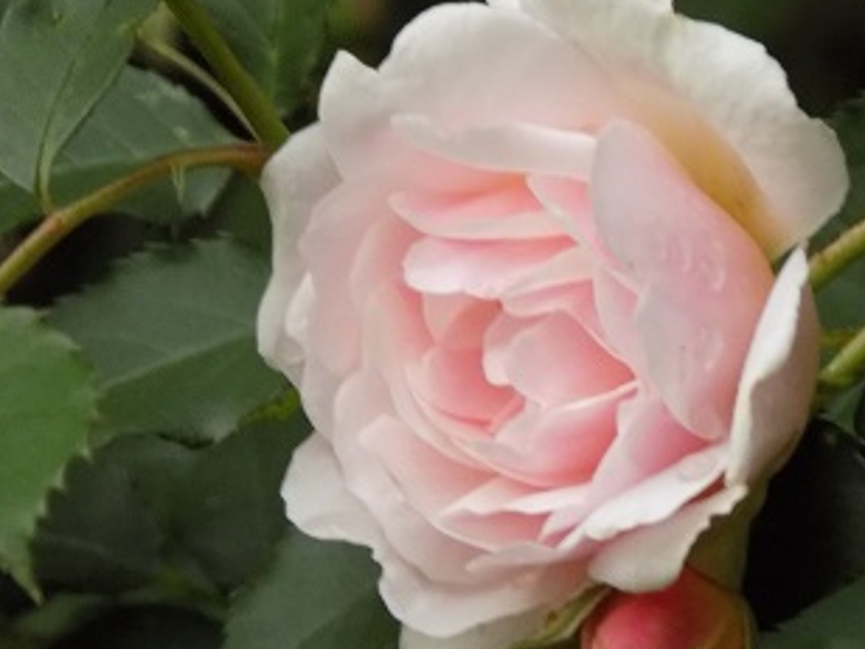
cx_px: 548
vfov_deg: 4.1
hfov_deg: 5.4
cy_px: 379
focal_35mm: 366
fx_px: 9146
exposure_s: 1/13
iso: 400
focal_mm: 41.8
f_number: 5.6
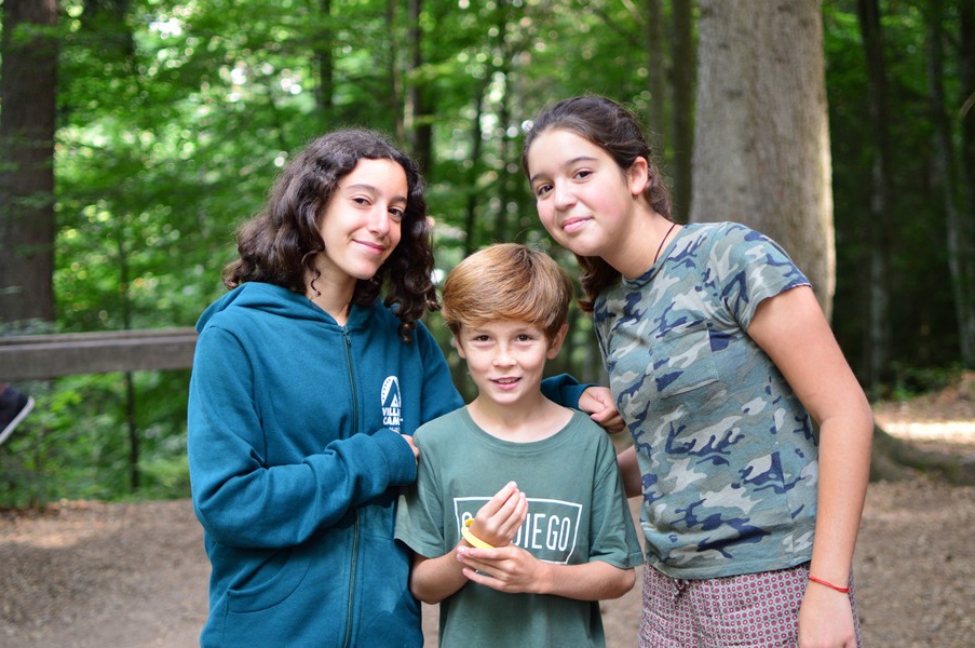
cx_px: 503
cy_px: 355
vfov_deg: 22.7
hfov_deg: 33.7
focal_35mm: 60
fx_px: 1612
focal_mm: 35
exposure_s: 1/250
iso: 400
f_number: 1.8
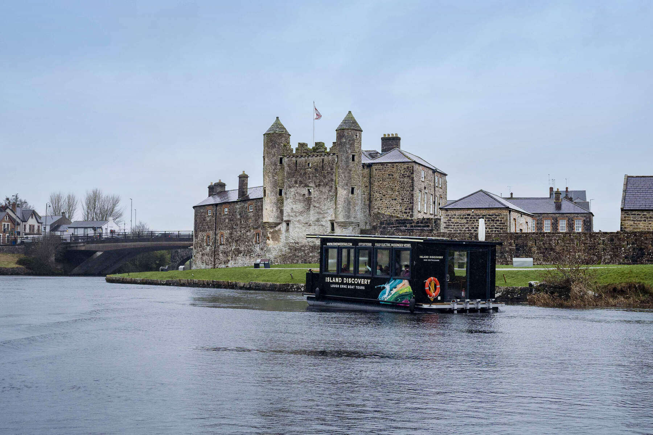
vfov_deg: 26.5
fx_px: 925
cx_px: 326
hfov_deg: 38.9
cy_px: 218
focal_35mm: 51
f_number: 2.8
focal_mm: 34
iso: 640
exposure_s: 1/800
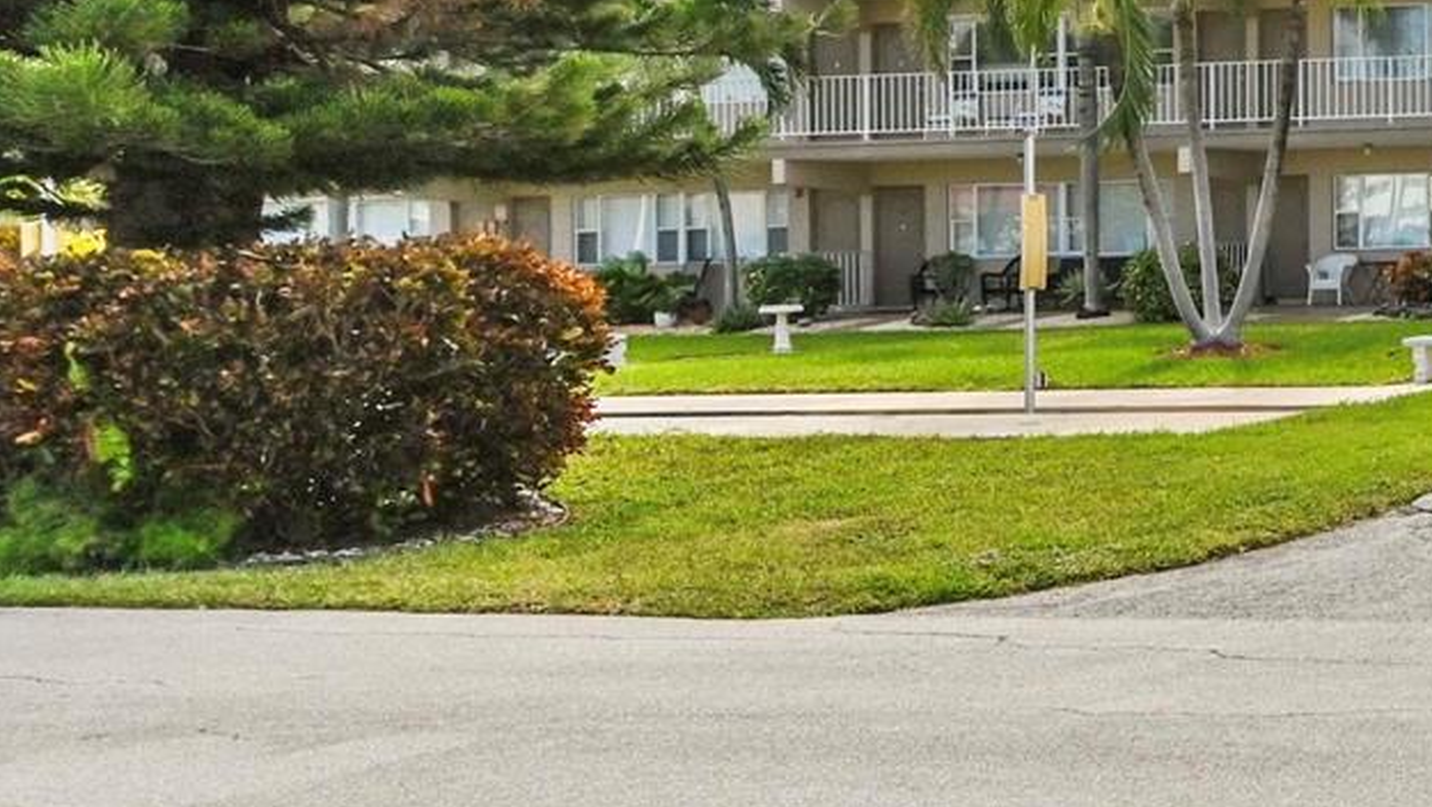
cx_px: 2124
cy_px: -96
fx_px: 1823
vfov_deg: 23.3
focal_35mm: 48
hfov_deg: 28.6
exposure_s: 1/1250
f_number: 9
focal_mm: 14
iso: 400
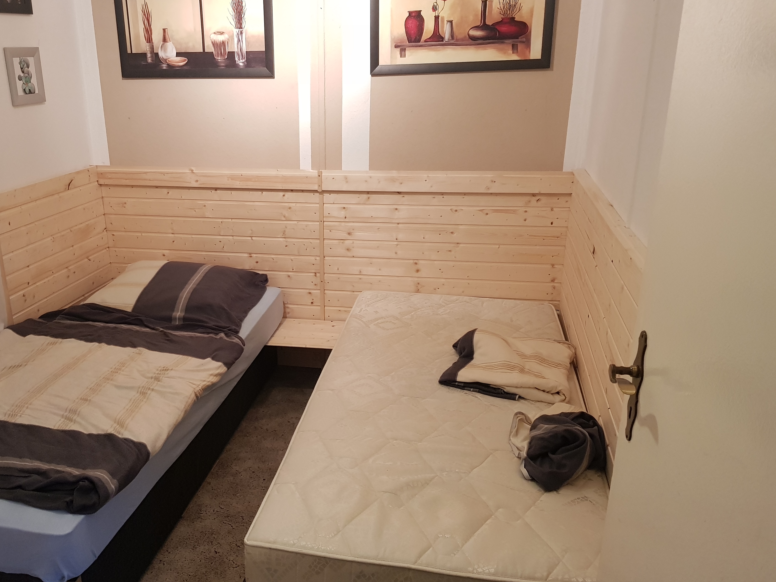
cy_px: 328
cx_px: 319
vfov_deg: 45.3
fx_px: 695
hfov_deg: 58.0
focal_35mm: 31
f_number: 1.7
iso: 250
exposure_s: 1/25
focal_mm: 4.2
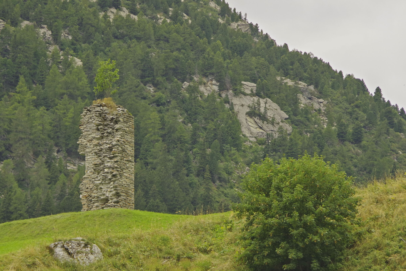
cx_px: 203
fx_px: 2278
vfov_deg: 6.8
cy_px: 136
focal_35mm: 202
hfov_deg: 10.2
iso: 400
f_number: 9
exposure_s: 1/200
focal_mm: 135
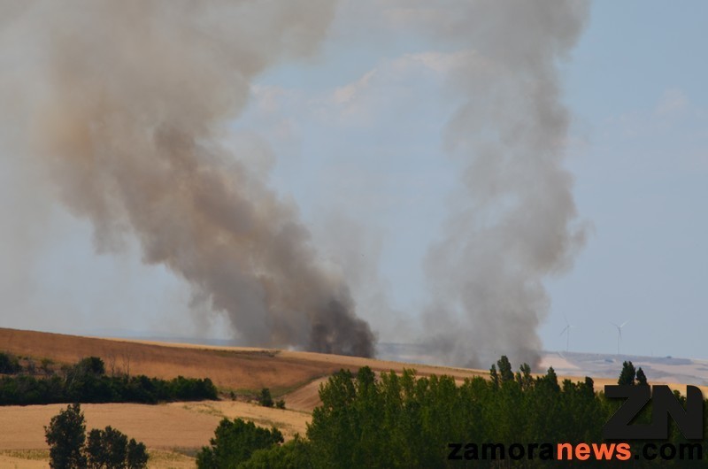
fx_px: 5888
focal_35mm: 300
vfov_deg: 4.6
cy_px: 234
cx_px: 354
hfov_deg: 6.9
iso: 100
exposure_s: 1/200
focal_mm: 200
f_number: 13
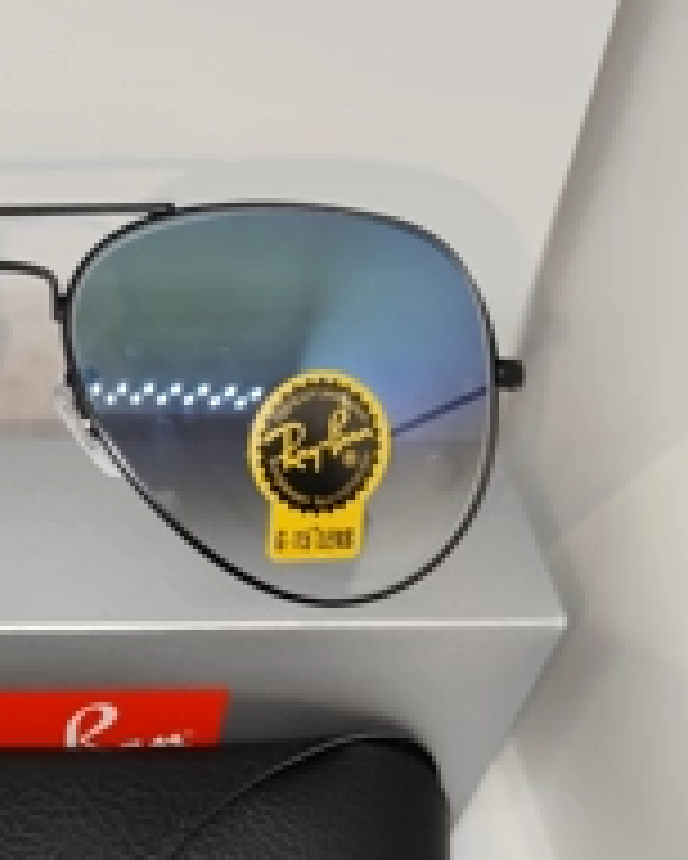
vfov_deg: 37.2
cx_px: 40
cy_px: 756
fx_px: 1195
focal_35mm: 47
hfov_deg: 30.4
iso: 100
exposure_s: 1/100
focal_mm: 6.19
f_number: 1.65
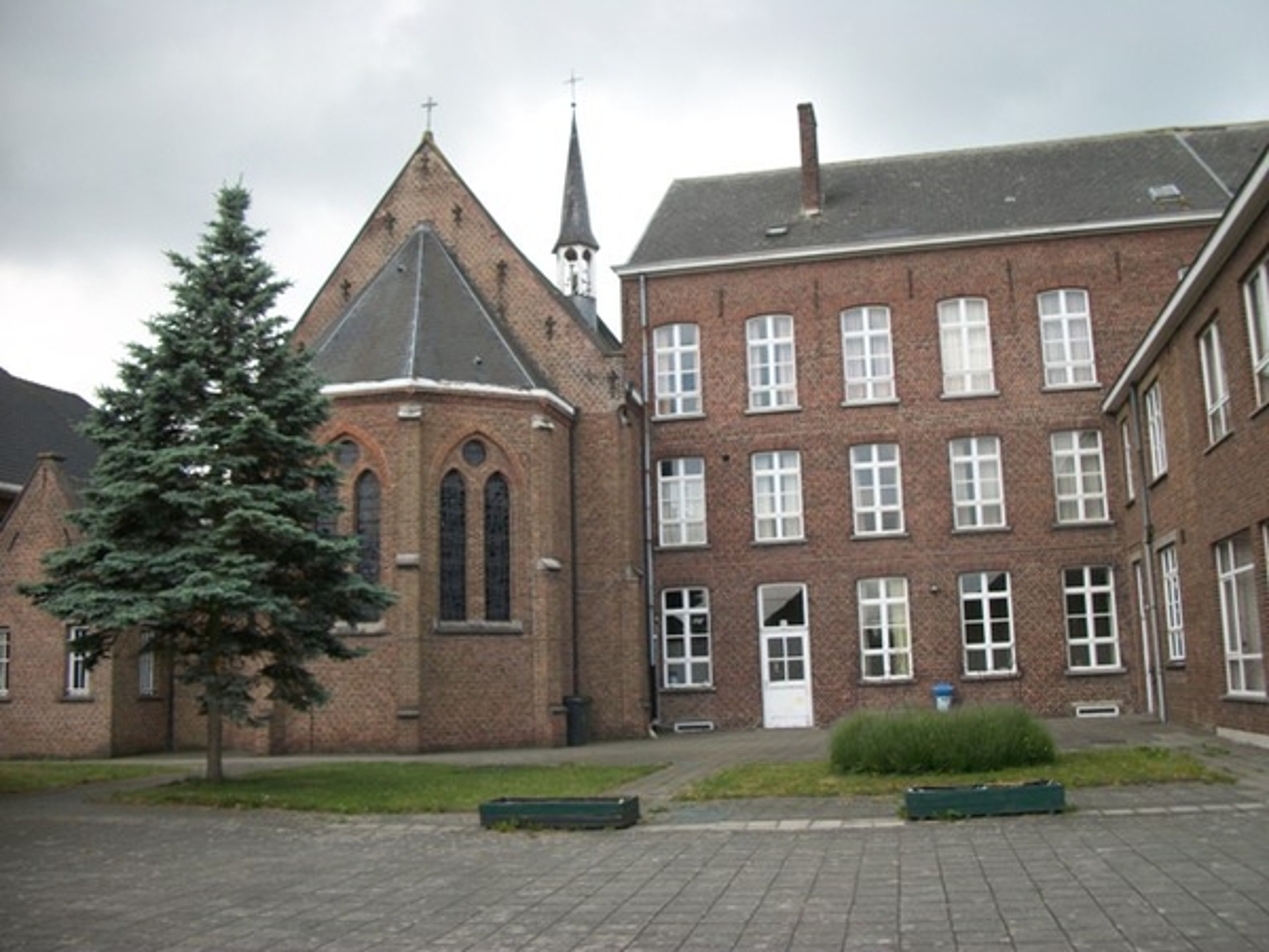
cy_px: 476
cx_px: 634
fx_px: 1173
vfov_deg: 44.2
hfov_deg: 56.8
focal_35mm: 32
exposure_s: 1/60
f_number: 8.8
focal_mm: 5.7
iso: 80
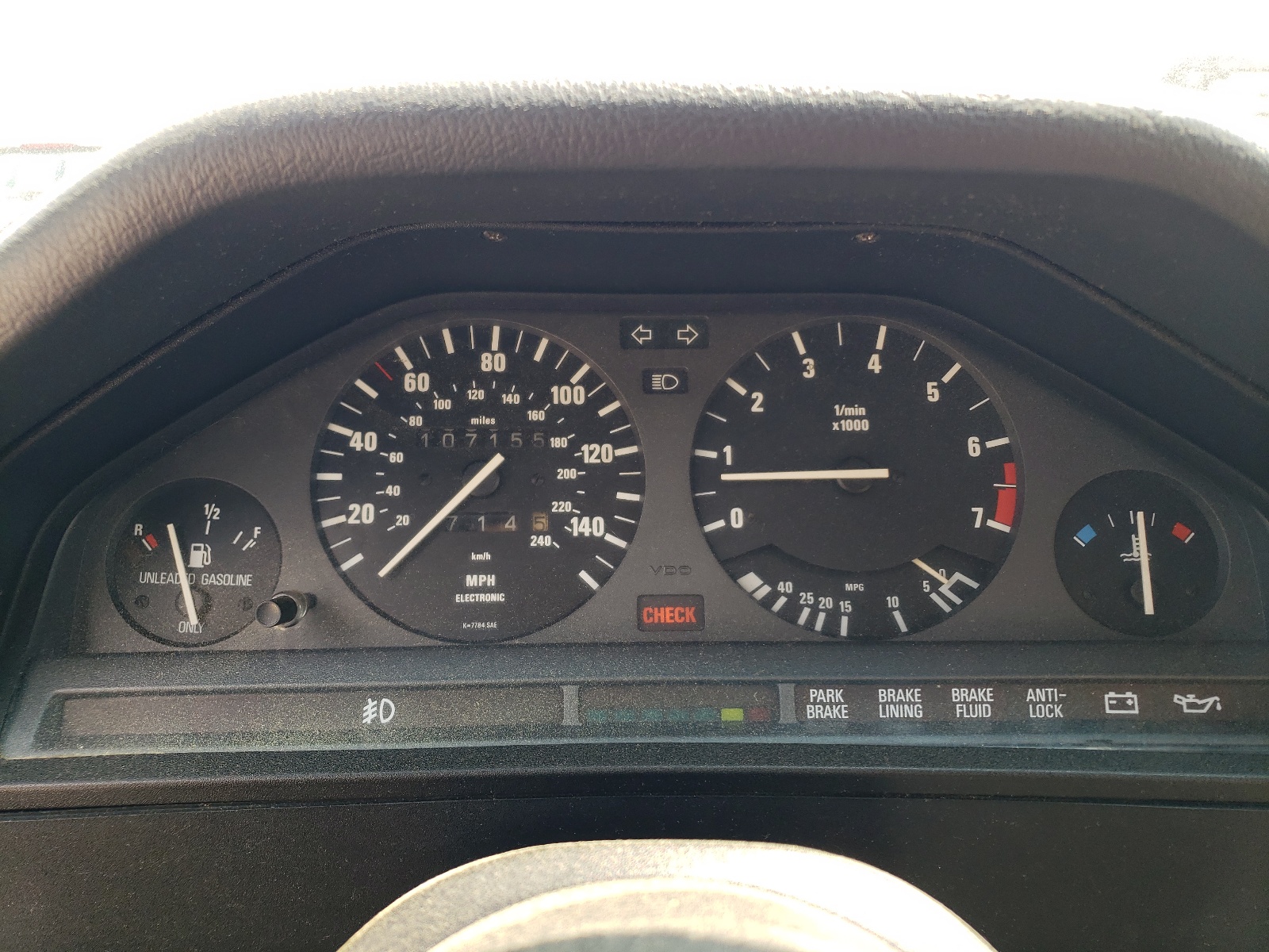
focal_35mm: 26
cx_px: 634
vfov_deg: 53.1
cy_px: 476
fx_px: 953
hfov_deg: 67.3
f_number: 1.5
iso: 50
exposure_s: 1/164
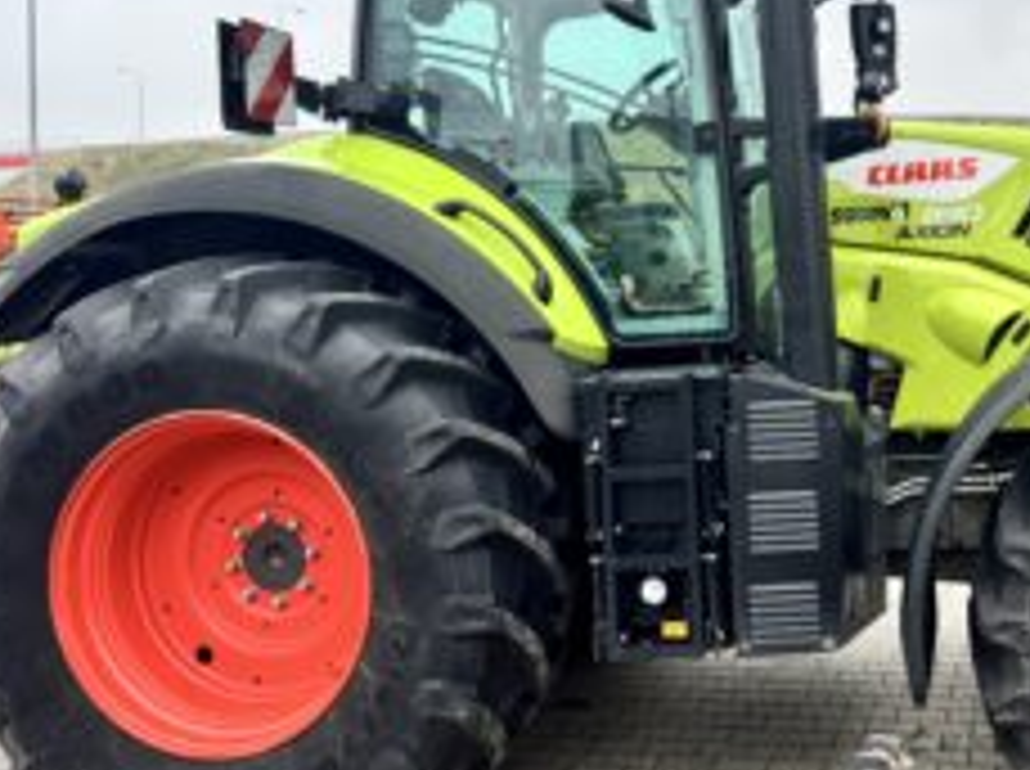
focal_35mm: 42
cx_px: 801
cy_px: 257
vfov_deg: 34.0
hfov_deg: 43.1
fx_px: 1248
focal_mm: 6.76
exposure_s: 1/1923
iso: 80
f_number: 1.78
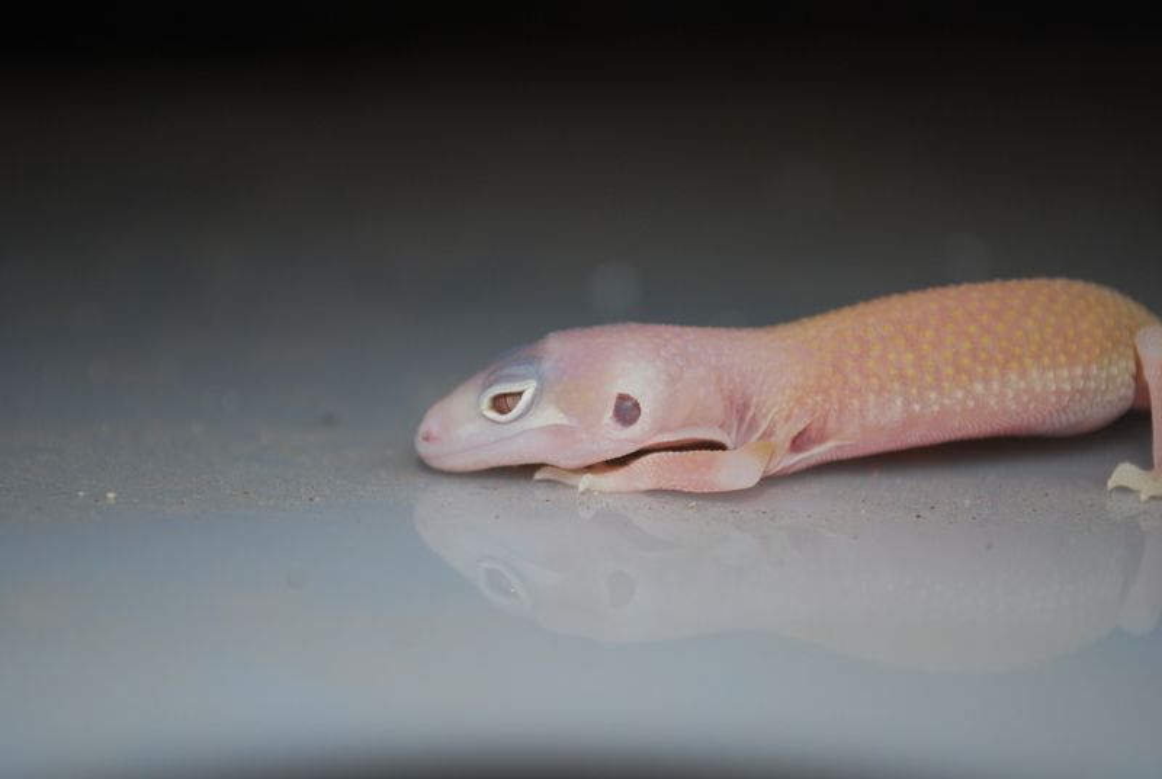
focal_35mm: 82
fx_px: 2667
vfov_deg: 16.6
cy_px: 390
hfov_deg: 24.6
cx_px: 581
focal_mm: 55
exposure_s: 1/60
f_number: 5.6
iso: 200
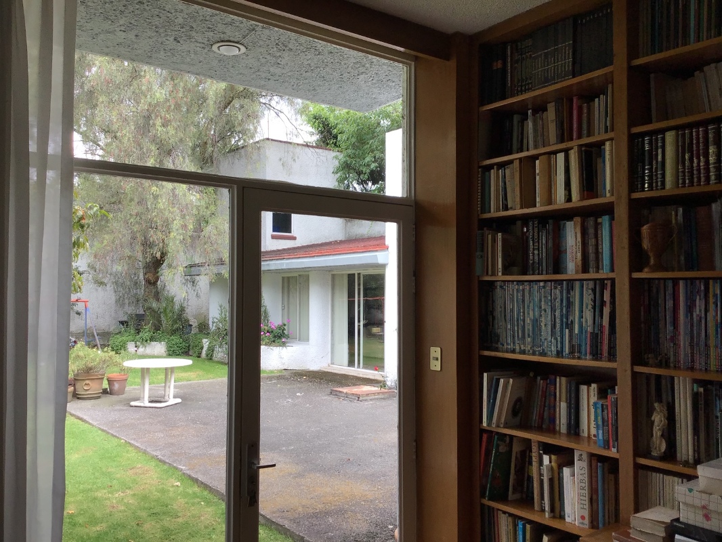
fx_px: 647
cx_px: 361
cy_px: 271
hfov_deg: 58.3
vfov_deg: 45.5
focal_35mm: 31
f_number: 2.4
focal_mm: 3.3
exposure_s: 1/151
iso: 25
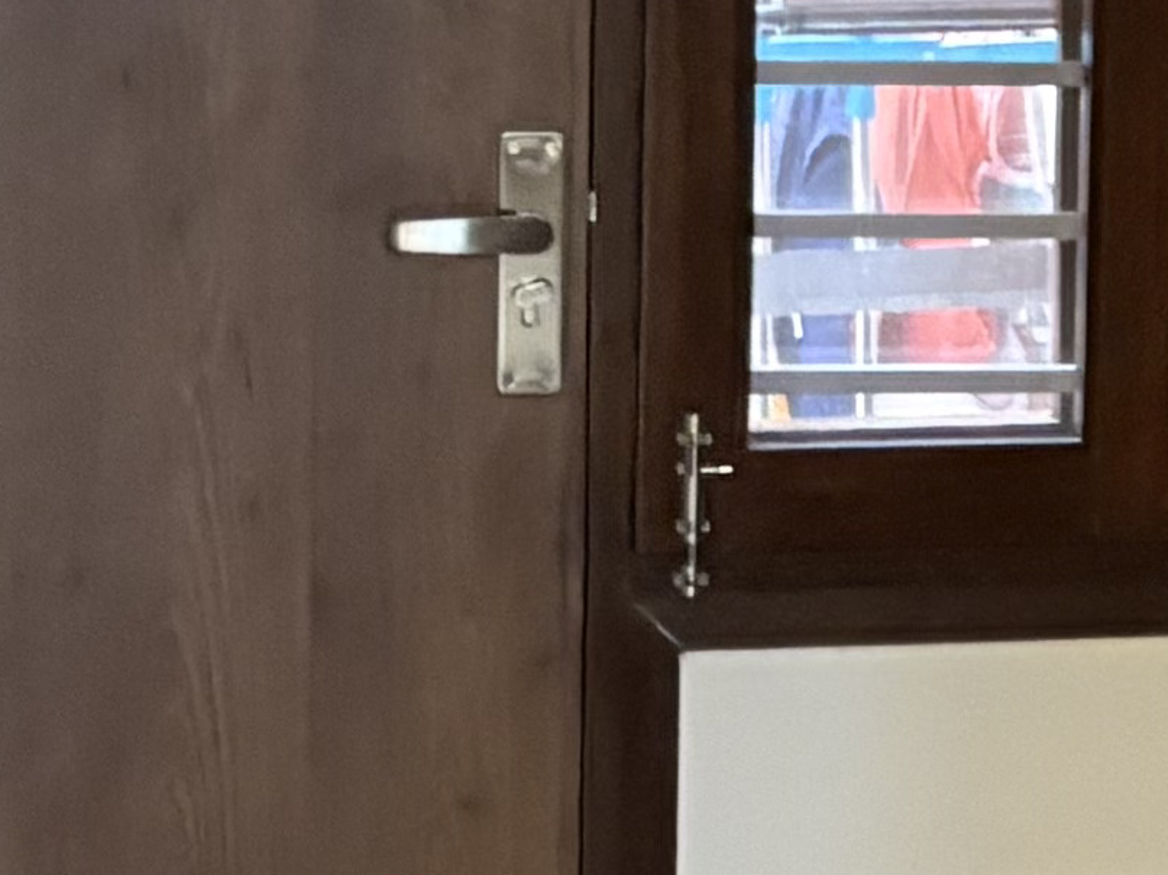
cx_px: 2009
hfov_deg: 10.2
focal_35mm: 184
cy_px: 269
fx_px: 6208
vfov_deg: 8.1
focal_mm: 5.96
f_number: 1.6
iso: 640
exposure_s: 1/25
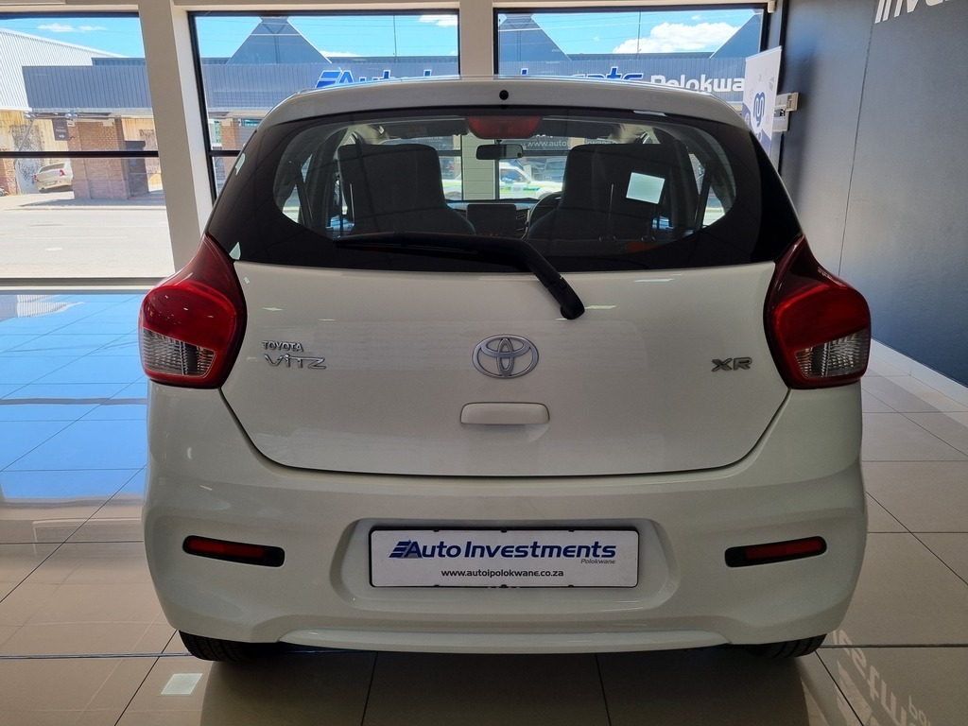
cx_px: 484
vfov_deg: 53.1
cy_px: 363
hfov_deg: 67.3
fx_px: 727
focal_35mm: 26
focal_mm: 5.4
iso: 50
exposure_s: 1/265
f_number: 1.8
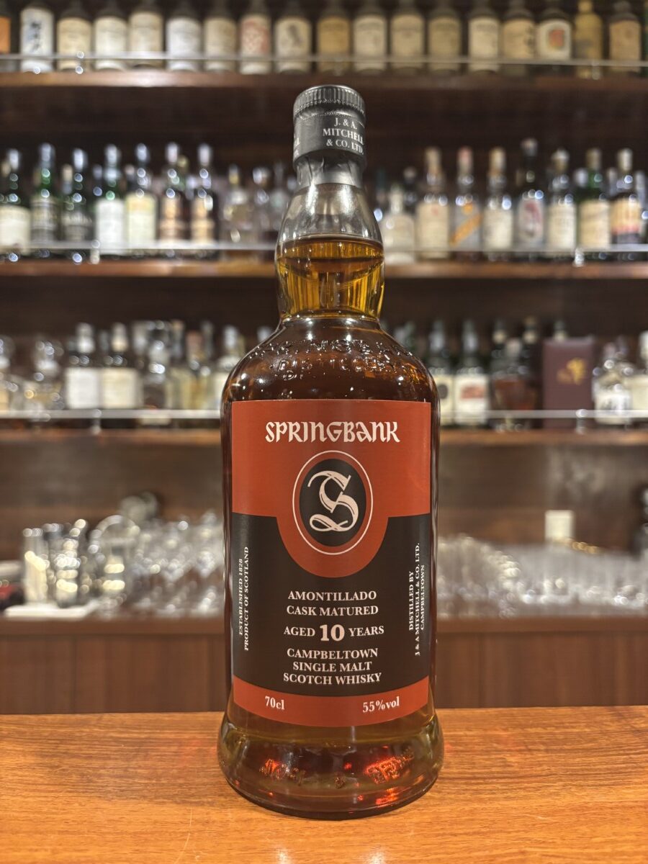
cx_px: 324
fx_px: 649
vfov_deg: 67.3
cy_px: 432
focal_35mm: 26
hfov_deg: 53.1
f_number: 1.6
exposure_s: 1/40
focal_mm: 5.96
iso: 640
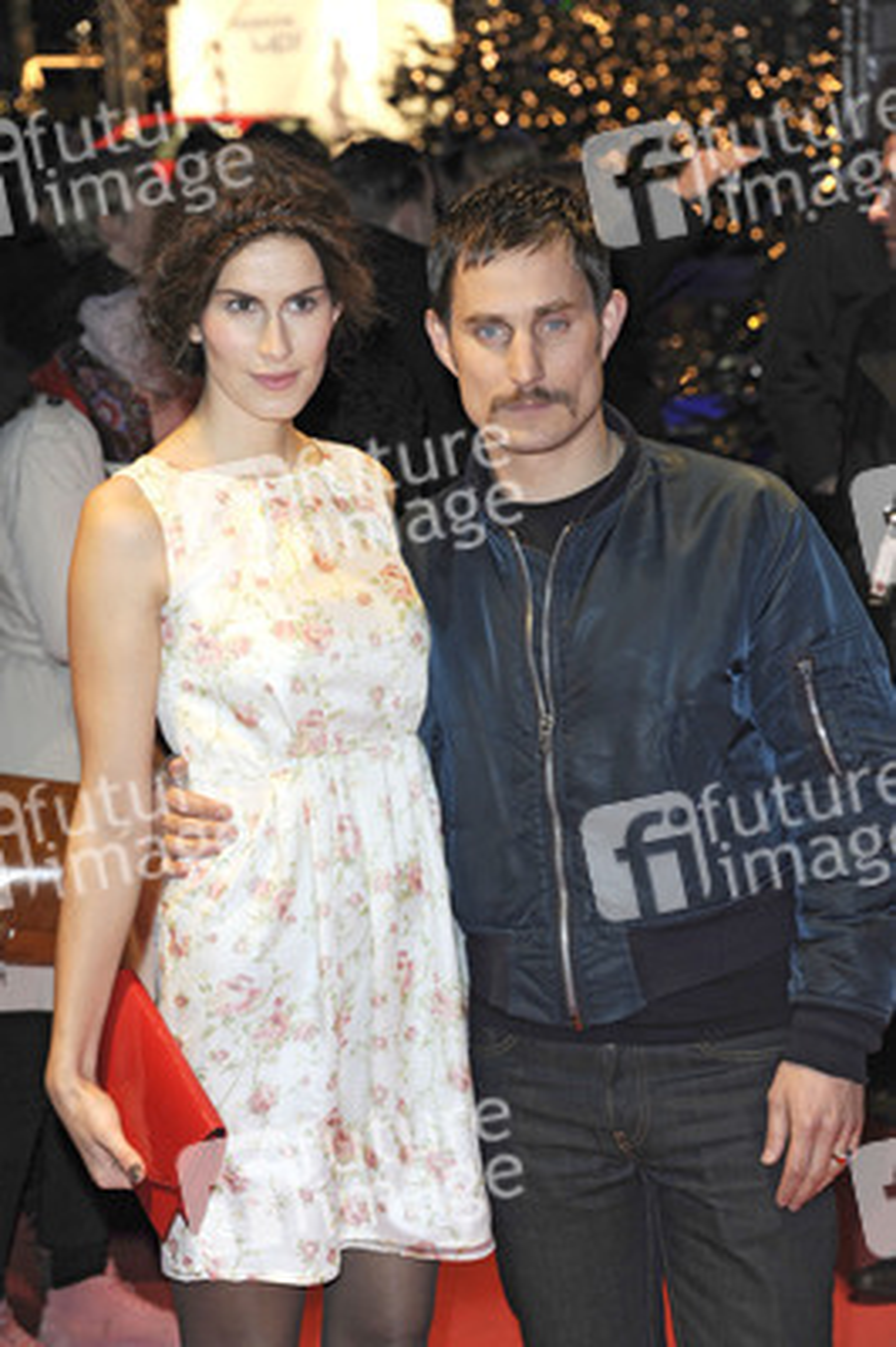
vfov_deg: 20.8
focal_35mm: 98
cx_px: 448
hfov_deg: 13.9
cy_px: 674
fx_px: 3665
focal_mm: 98
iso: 1250
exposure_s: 1/160
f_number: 6.3
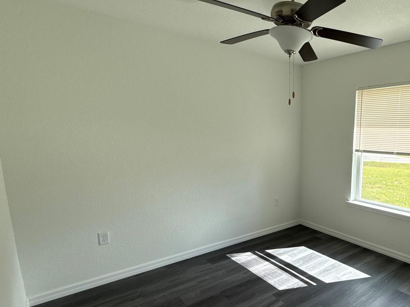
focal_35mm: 23
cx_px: 316
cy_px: 180
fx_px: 272
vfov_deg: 58.5
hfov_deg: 68.3
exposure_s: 1/234
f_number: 2.2
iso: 50
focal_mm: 2.22
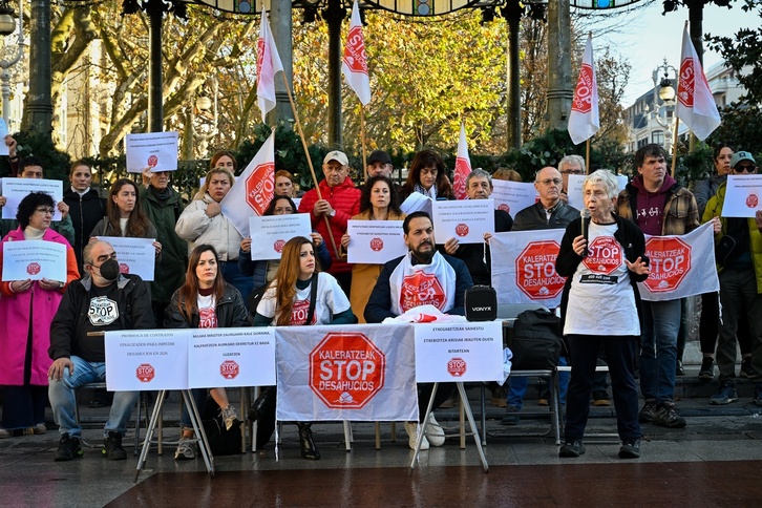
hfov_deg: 32.4
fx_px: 1312
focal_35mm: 62
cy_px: 254
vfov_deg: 21.9
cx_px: 381
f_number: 7.1
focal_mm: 62
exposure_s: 1/200
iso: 400
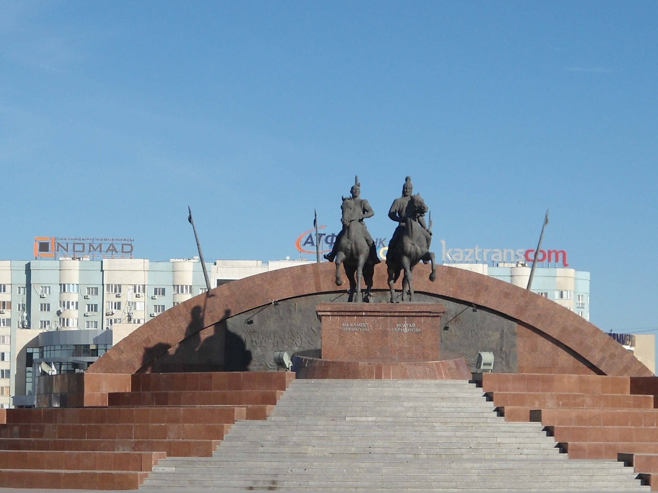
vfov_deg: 15.8
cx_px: 384
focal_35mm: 93
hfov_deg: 21.1
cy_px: 352
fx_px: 1768
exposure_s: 1/160
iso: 80
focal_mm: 9.5
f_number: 11
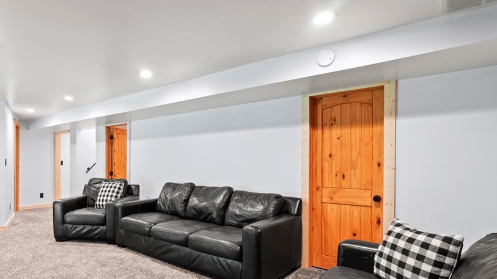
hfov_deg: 82.5
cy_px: 162
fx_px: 277
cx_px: 191
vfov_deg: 53.3
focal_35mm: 21
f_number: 8
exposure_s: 1/1.25
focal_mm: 10
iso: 400
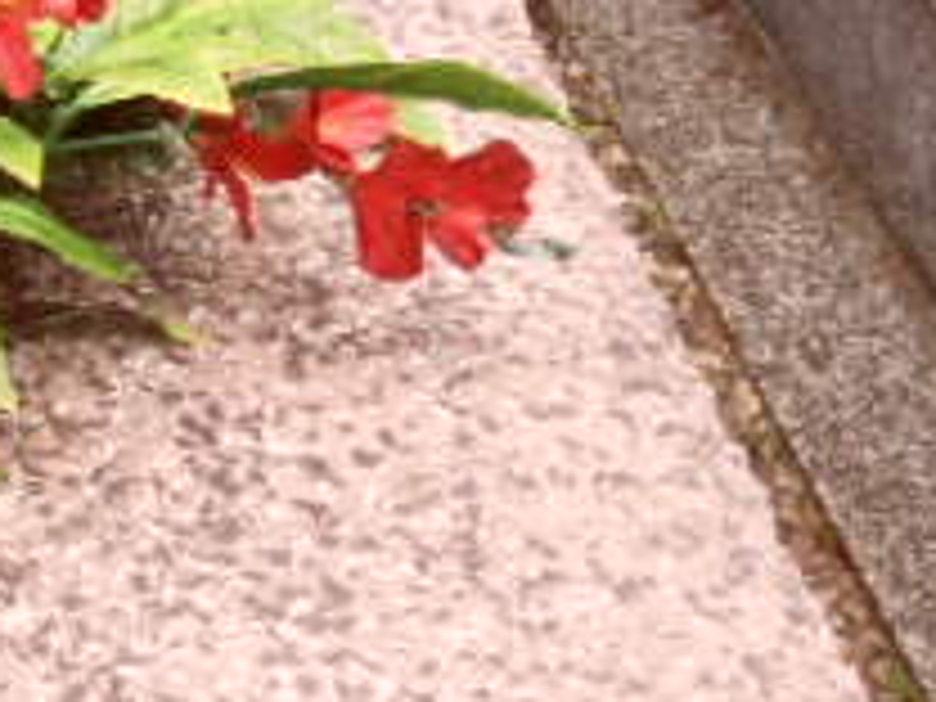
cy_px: -144
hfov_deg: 15.6
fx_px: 3191
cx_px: -387
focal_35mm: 118
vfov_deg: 12.3
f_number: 3.2
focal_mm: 3.9
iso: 80
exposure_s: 1/125
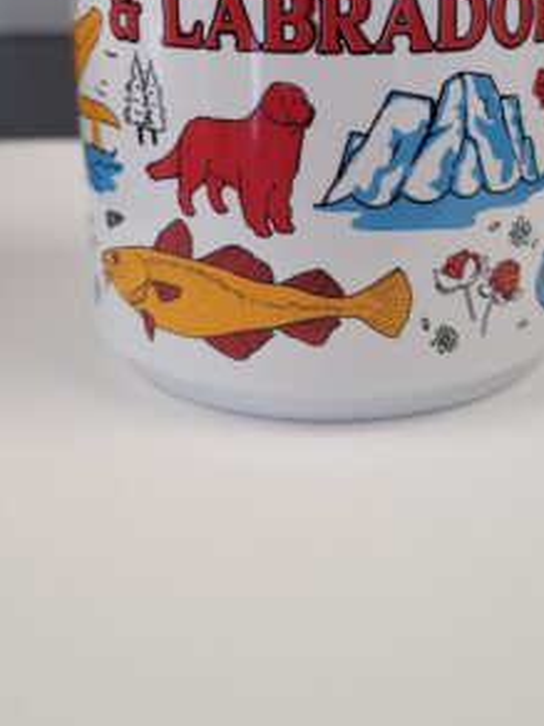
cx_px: 330
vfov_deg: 37.1
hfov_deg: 29.6
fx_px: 1027
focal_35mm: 49
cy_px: 116
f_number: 1.8
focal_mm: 7
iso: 160
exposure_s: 1/120
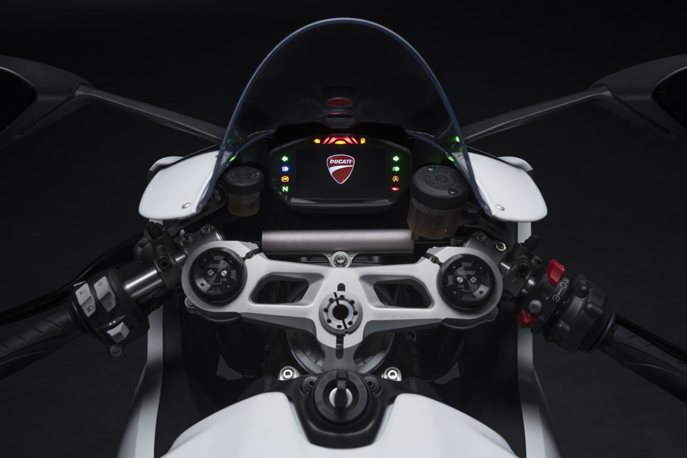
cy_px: 229
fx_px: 840
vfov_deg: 30.5
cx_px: 344
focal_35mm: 44
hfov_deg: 44.5
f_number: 8
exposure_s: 1/80
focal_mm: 44
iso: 400
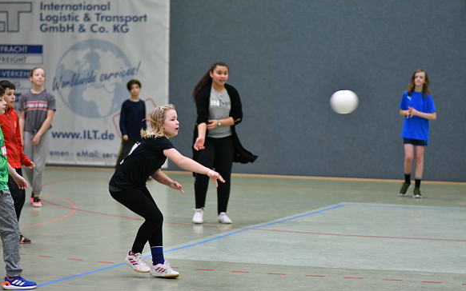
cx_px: 233
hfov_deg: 16.0
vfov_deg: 10.0
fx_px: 1658
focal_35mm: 131
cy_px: 149
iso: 900
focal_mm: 85
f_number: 2
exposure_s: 1/250
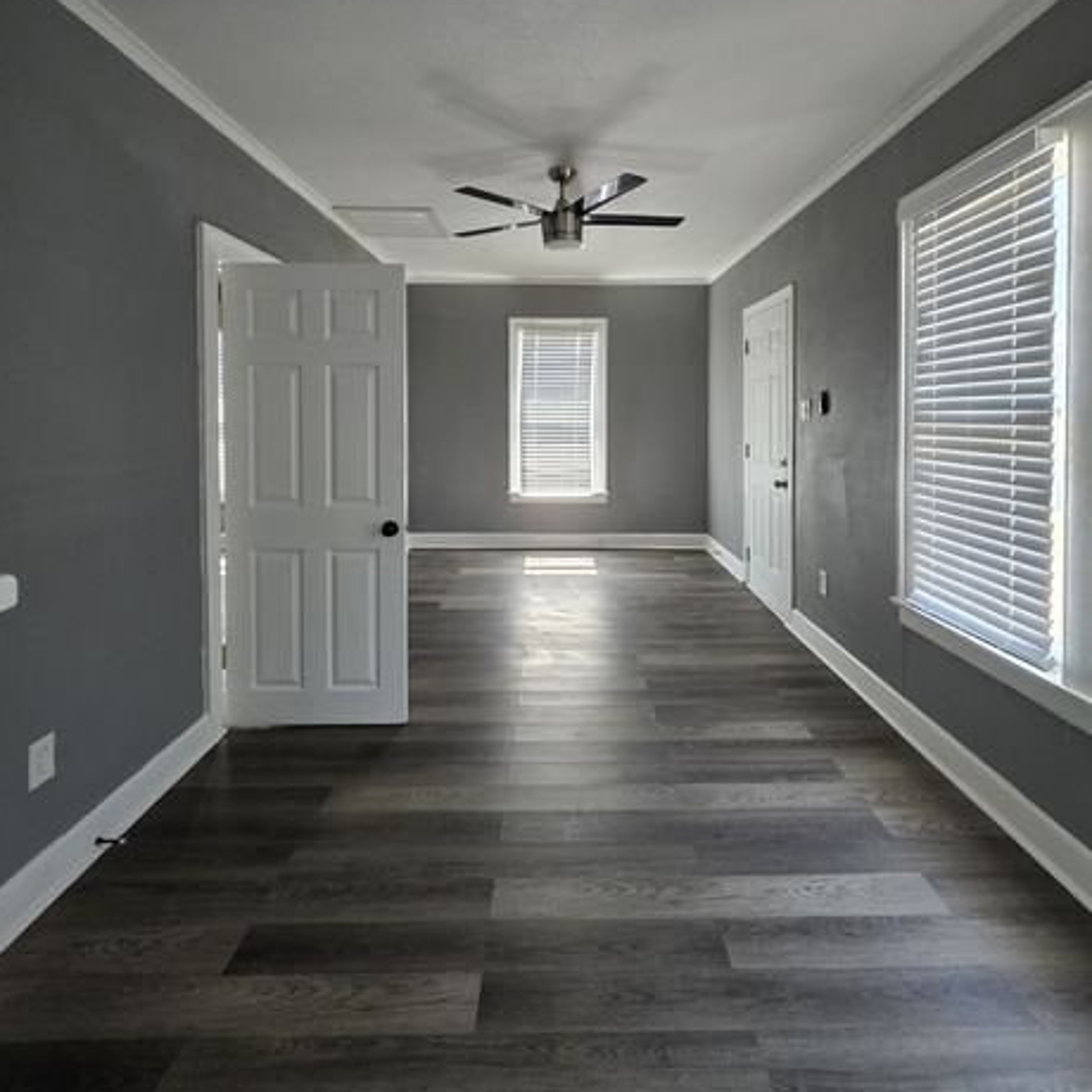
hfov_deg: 87.4
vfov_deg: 86.0
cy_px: 423
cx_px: 560
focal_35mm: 16
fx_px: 571
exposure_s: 1/120
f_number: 1.9
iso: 320
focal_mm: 2.2
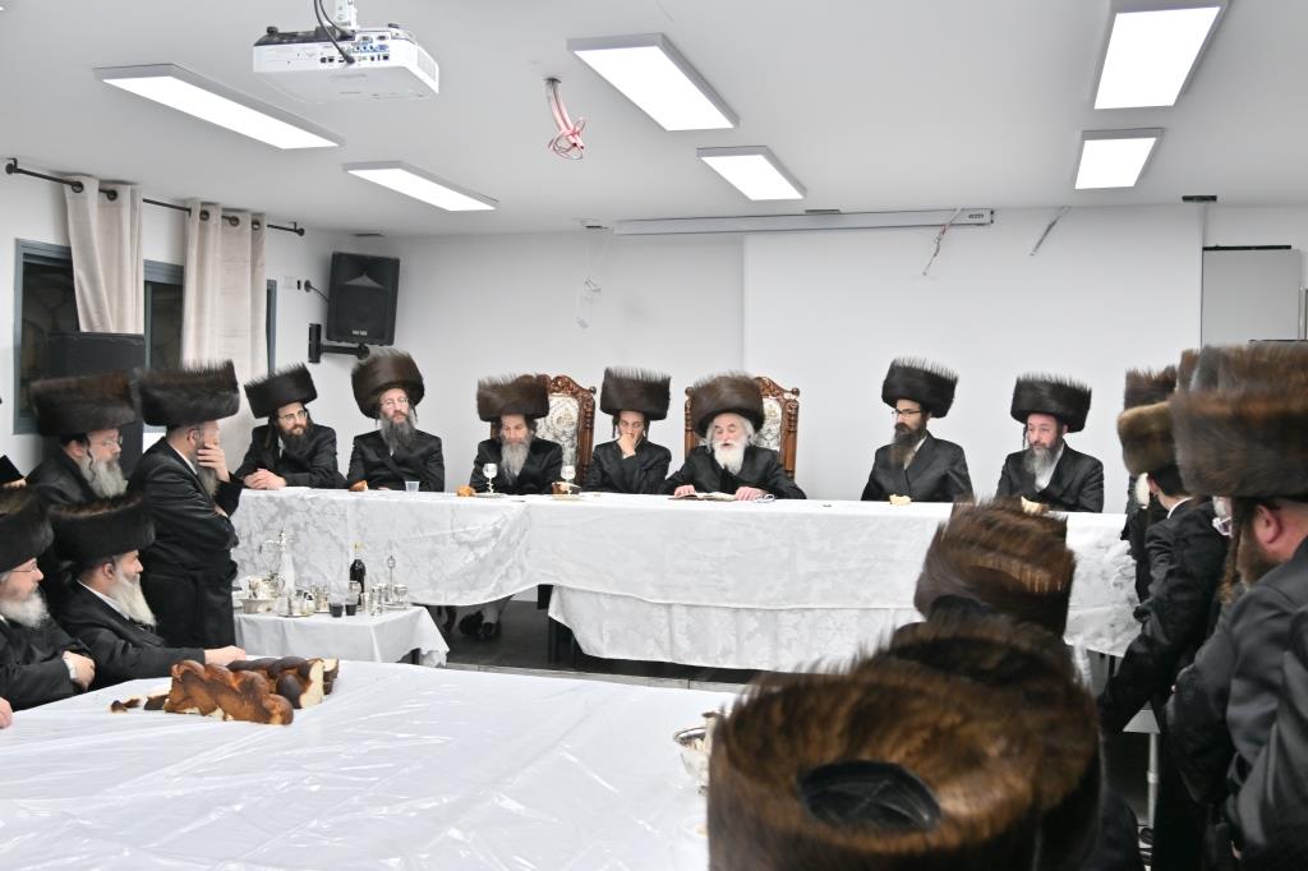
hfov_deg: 53.1
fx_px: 1308
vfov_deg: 36.8
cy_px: 436
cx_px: 654
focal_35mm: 36
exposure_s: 1/125
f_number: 4
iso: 250
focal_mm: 24
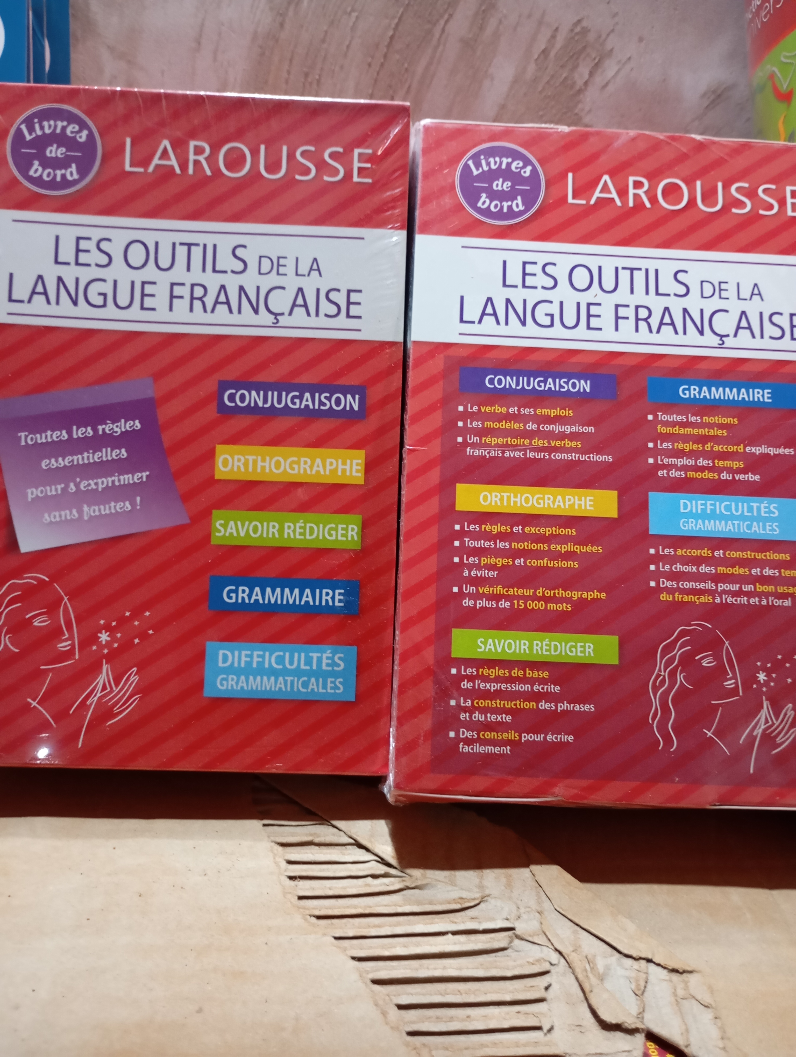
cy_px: 528
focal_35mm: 28
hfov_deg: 49.9
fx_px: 856
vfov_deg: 63.4
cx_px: 398
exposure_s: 1/20
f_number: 1.8
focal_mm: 4.27
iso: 1567
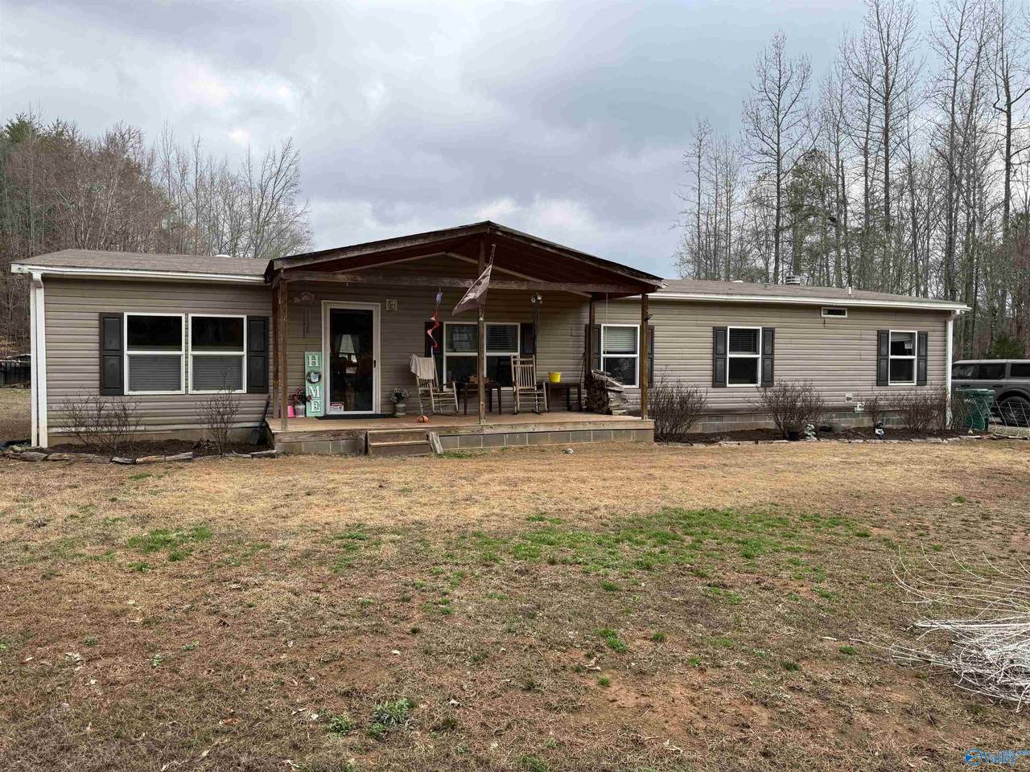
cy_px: 386
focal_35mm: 24
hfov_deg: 71.6
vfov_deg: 56.8
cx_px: 515
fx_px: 714
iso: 80
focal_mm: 6.76
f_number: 1.78
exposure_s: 1/1812
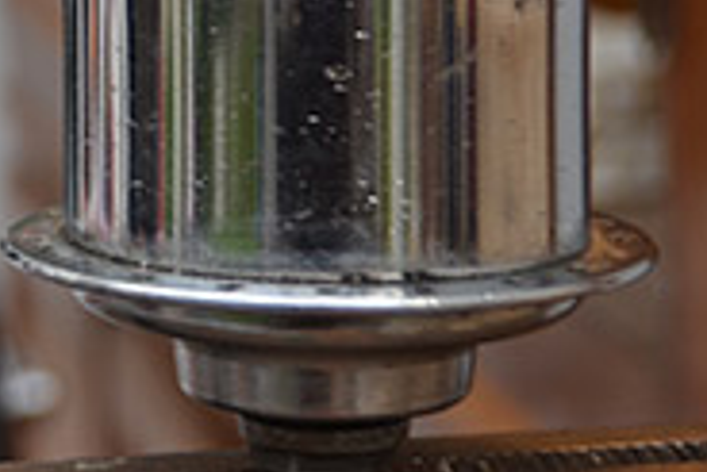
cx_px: -377
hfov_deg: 11.7
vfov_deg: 8.1
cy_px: -136
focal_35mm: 167
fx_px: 3282
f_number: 4.5
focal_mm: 32
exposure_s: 1/80
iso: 100
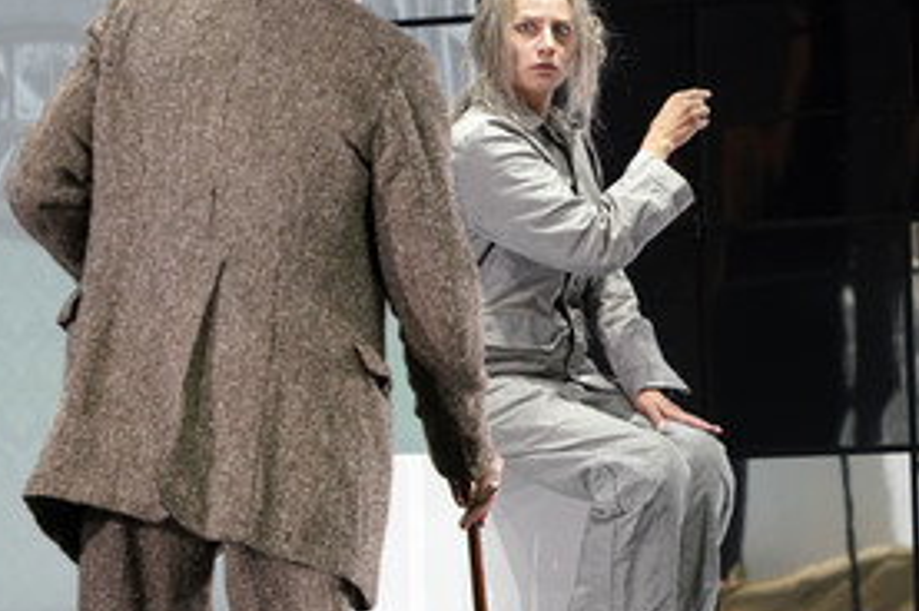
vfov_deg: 5.9
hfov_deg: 8.9
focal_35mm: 231
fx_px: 5890
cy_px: 276
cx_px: 486
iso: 1600
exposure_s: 1/160
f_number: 5.6
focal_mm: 142
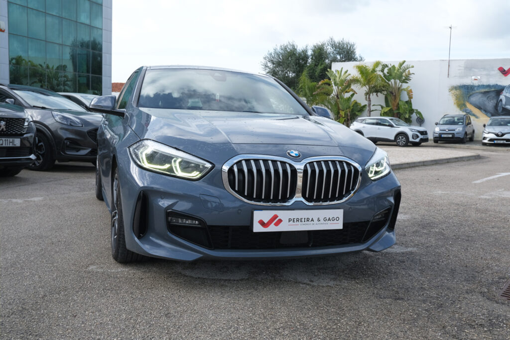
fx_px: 510
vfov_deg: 36.9
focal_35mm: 36
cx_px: 255
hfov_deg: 53.1
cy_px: 170
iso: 160
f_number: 9
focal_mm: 24.2
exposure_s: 1/125
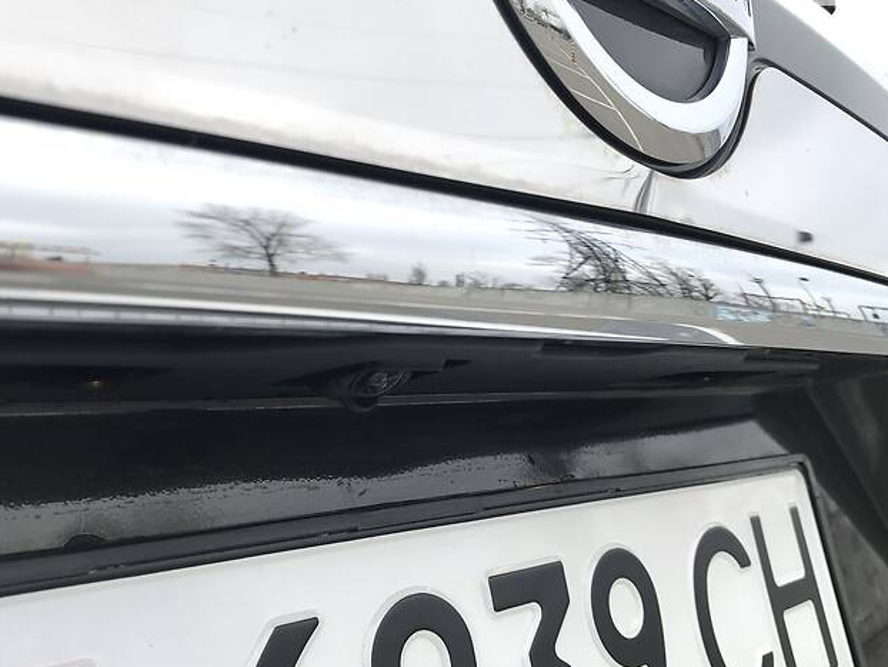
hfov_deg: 51.3
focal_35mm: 36
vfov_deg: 39.7
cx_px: 430
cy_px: 356
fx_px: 924
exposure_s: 1/469
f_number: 1.8
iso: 20
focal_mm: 4
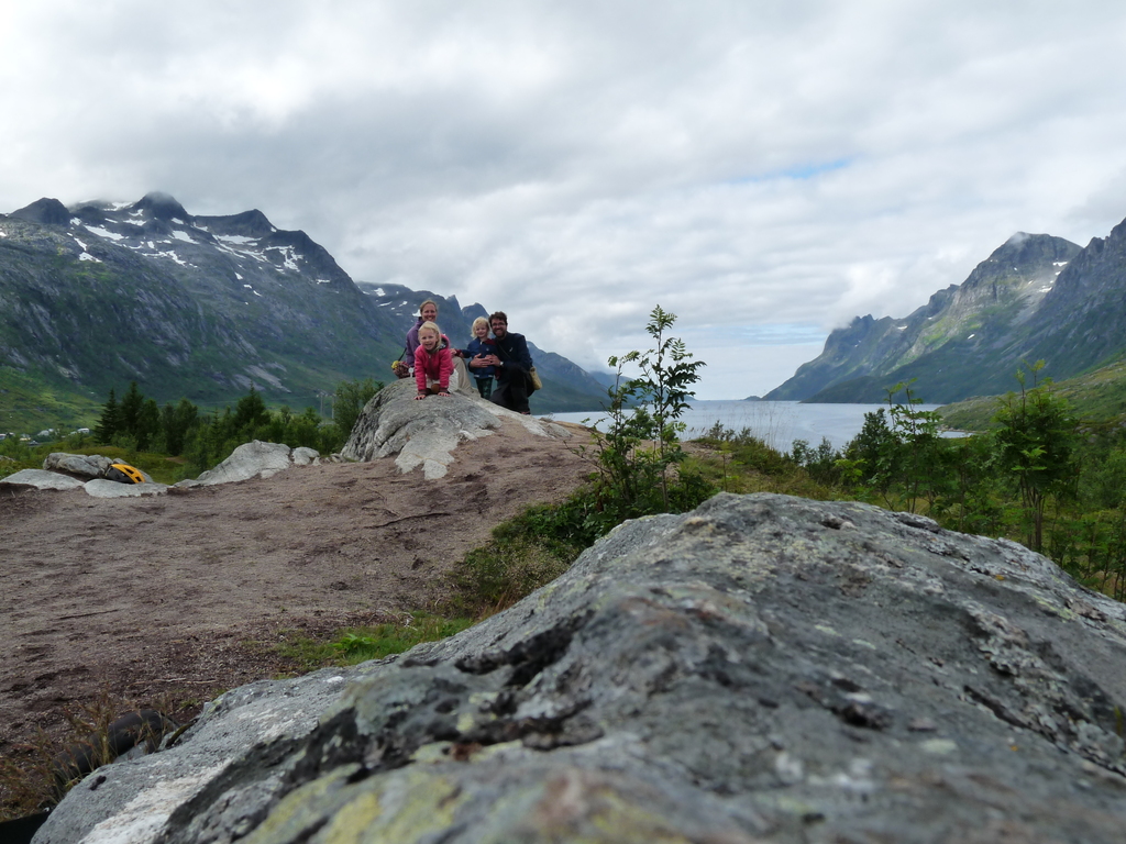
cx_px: 563
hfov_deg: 55.4
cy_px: 422
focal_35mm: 33
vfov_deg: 42.9
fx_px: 1073
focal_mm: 5.9
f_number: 5.6
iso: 160
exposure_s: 1/400
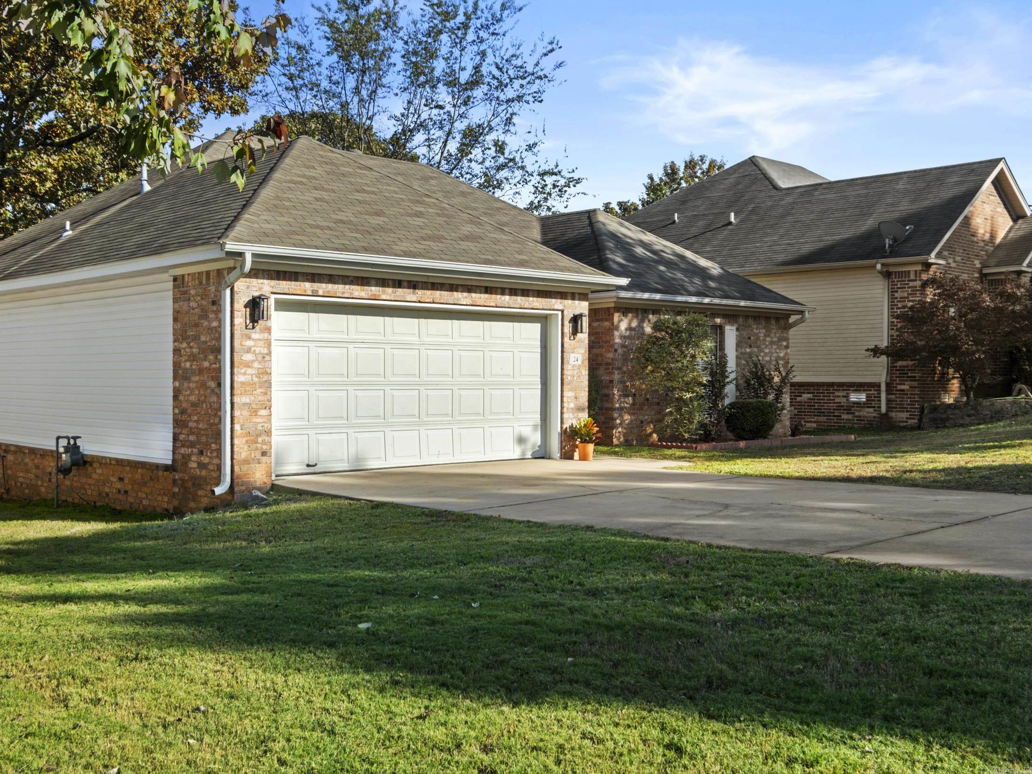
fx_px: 1014
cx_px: 448
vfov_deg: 41.8
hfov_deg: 53.8
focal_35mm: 34
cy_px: 383
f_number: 8
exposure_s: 1/125
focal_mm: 20.9
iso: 400
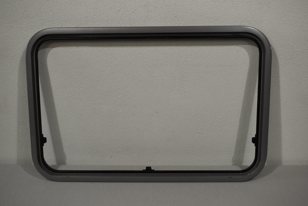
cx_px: 154
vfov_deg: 34.2
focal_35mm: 39
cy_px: 103
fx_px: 334
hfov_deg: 49.6
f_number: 5.6
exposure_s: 1/125
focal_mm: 26
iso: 220
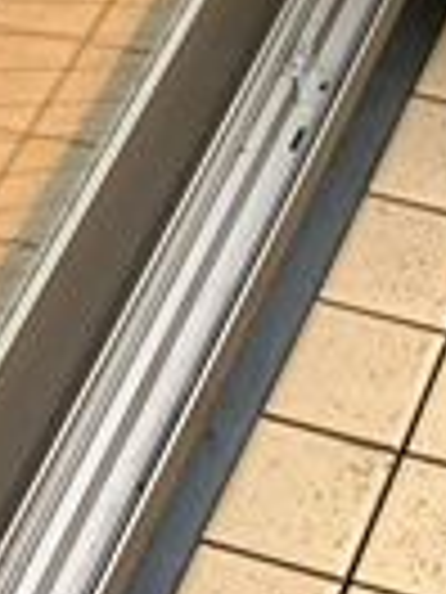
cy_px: -544
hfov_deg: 9.1
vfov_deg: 11.2
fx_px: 2766
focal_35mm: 161
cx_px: 572
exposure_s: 1/100
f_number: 1.8
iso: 40
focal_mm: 3.99
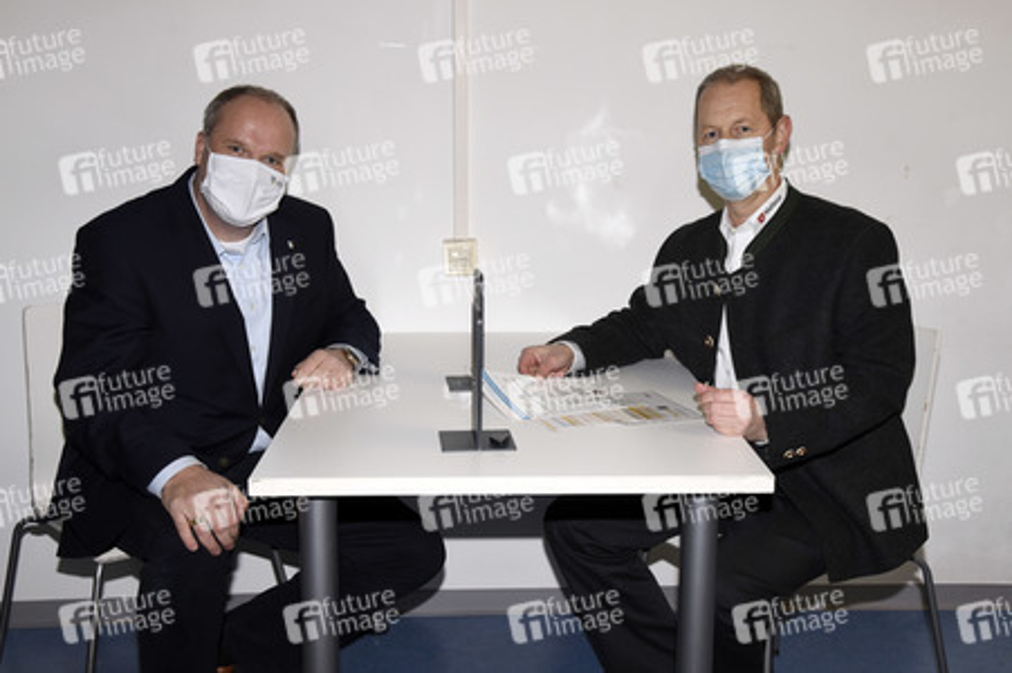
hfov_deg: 50.7
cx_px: 506
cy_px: 336
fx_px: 1067
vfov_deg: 35.0
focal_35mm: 38
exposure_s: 1/125
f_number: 6.3
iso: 1000
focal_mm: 38
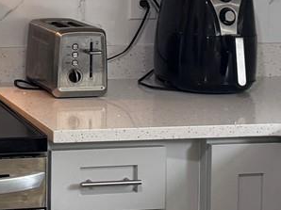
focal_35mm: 129
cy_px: -70
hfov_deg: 14.8
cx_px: -51
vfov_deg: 11.2
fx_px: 1046
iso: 160
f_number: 1.78
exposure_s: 1/60
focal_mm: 6.76
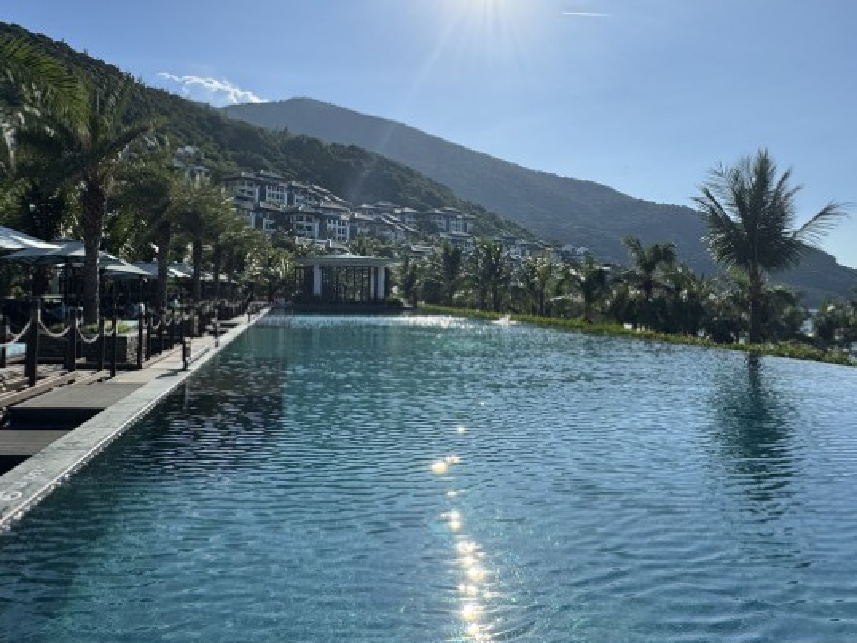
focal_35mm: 26
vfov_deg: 52.8
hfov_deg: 66.7
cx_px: 346
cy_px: 266
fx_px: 644
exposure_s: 1/3906
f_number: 2.2
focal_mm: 2.22
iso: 40
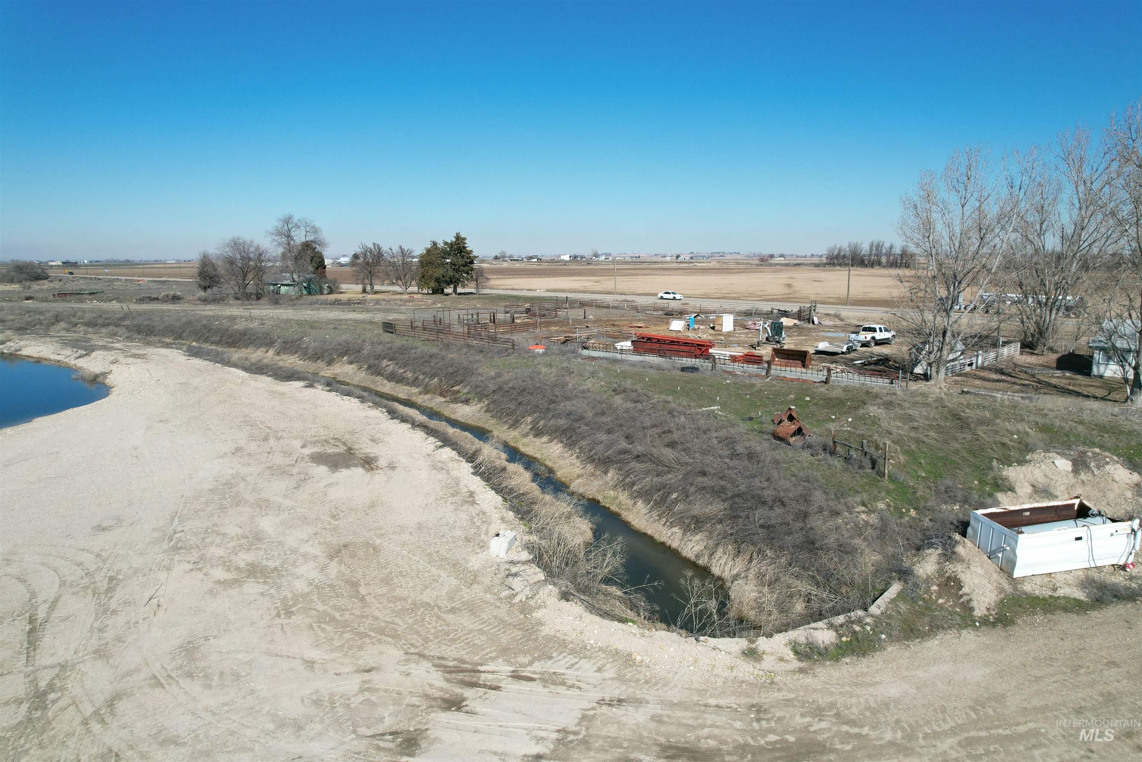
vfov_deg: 57.2
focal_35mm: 22
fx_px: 698
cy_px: 381
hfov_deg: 78.6
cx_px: 571
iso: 100
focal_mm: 8.38
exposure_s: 1/2000
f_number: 2.8
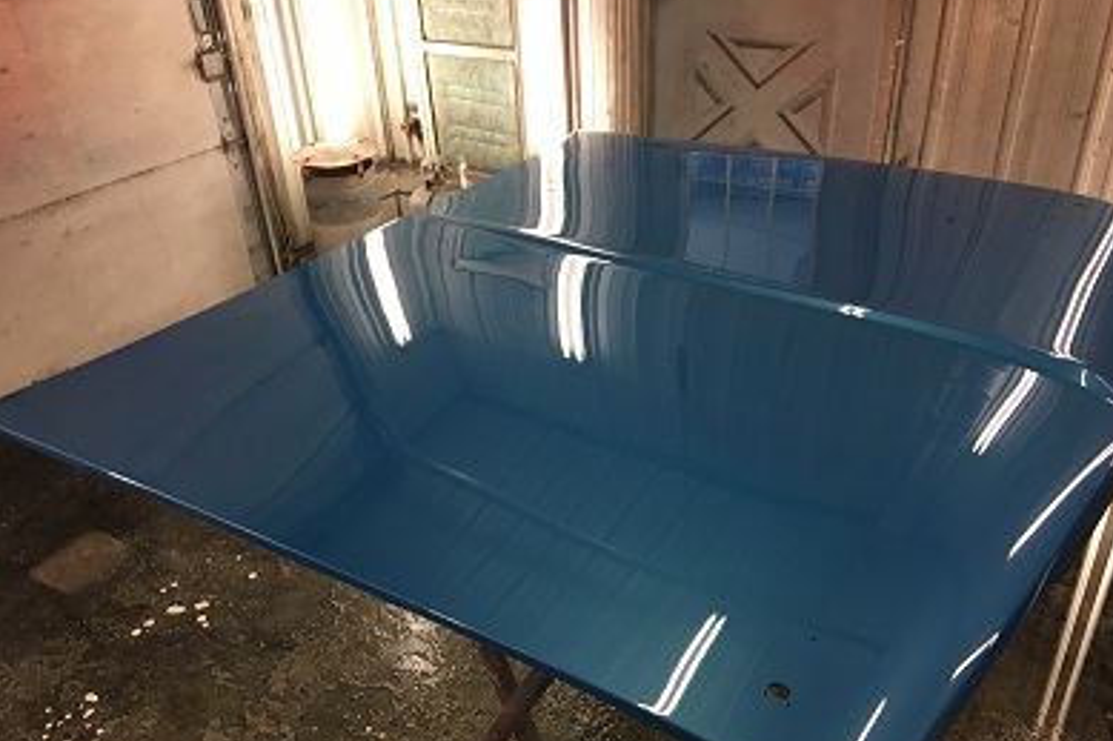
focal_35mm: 31
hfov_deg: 60.3
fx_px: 958
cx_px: 569
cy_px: 383
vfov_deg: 42.3
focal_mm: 4.15
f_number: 2.2
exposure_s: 1/30
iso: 80
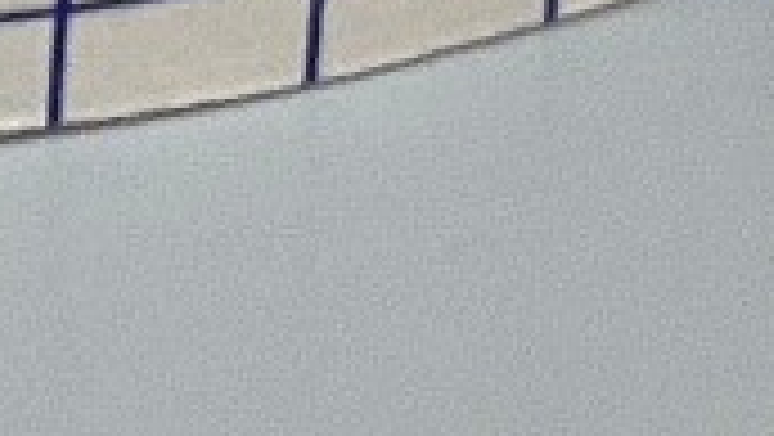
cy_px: -1497
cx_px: 4
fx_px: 4066
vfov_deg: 5.2
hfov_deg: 10.8
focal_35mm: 198
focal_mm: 4.25
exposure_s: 1/50
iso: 100
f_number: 1.8
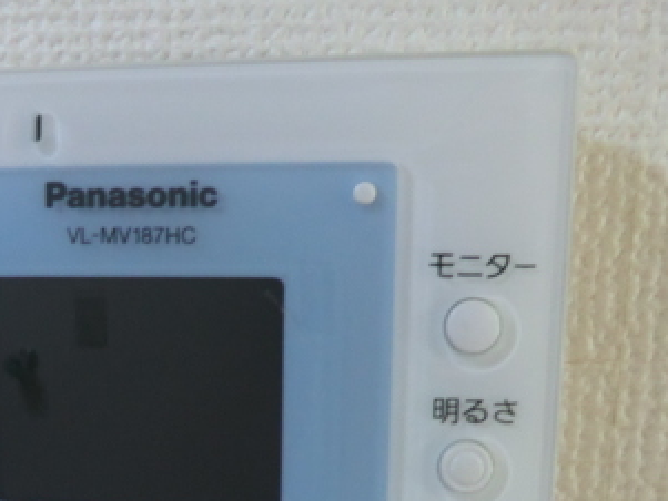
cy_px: 492
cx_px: 155
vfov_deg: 27.1
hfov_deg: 36.5
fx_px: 985
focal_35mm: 51
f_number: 3.2
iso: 200
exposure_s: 1/60
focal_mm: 4.3
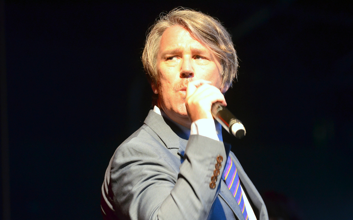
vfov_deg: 3.9
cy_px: 116
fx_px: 3242
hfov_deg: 6.2
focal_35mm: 337
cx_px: 176
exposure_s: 1/50
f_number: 5.3
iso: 1600
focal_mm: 220
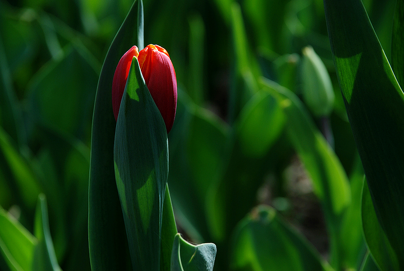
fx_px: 2276
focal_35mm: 202
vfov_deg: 6.8
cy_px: 136
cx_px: 202
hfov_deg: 10.1
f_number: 8
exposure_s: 1/80
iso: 100
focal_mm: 135
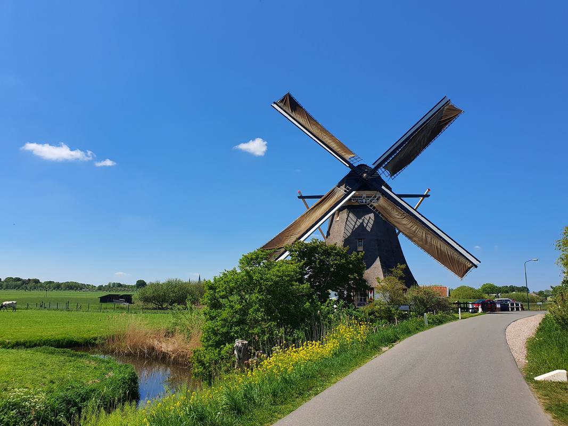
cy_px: 213
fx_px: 427
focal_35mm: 26
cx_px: 284
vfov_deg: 53.1
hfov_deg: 67.3
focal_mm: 4.3
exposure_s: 1/1948
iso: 50
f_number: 2.4
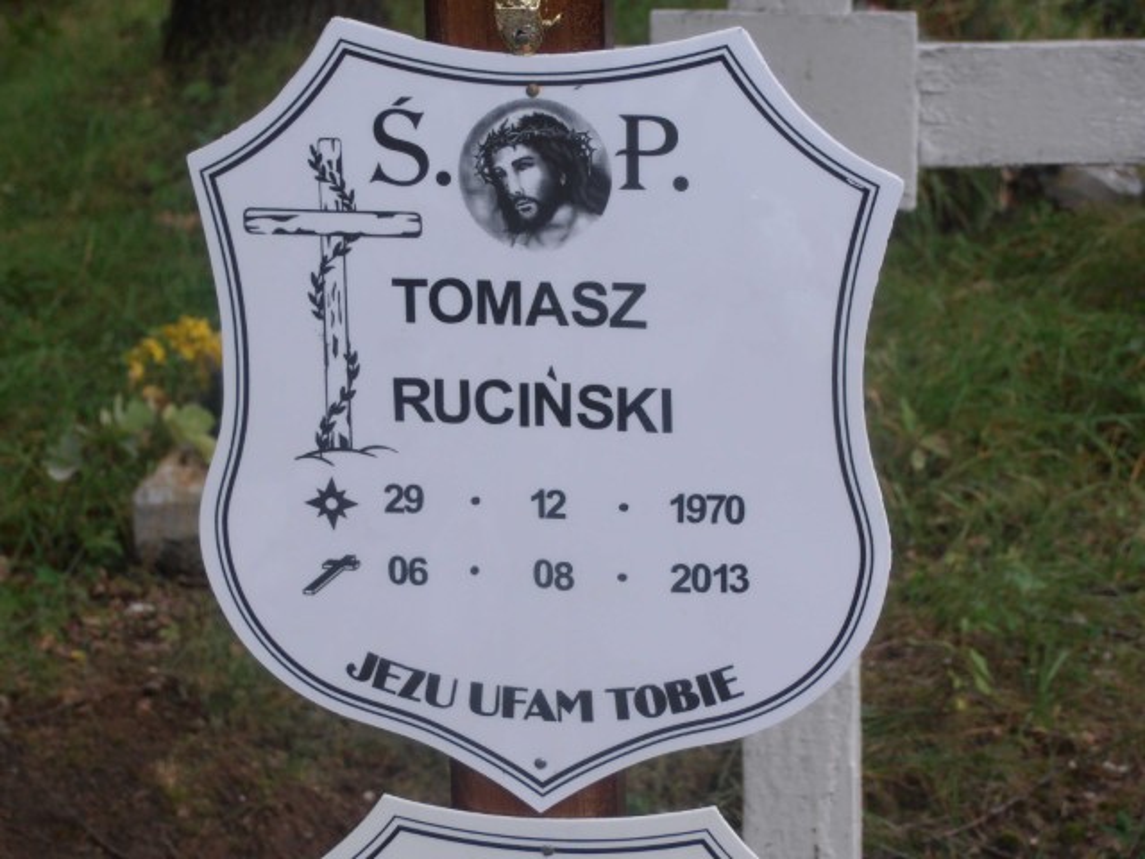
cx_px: 572
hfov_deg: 17.7
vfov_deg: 13.3
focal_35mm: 111
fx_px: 3672
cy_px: 430
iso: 125
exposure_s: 1/80
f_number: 5.5
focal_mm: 19.64
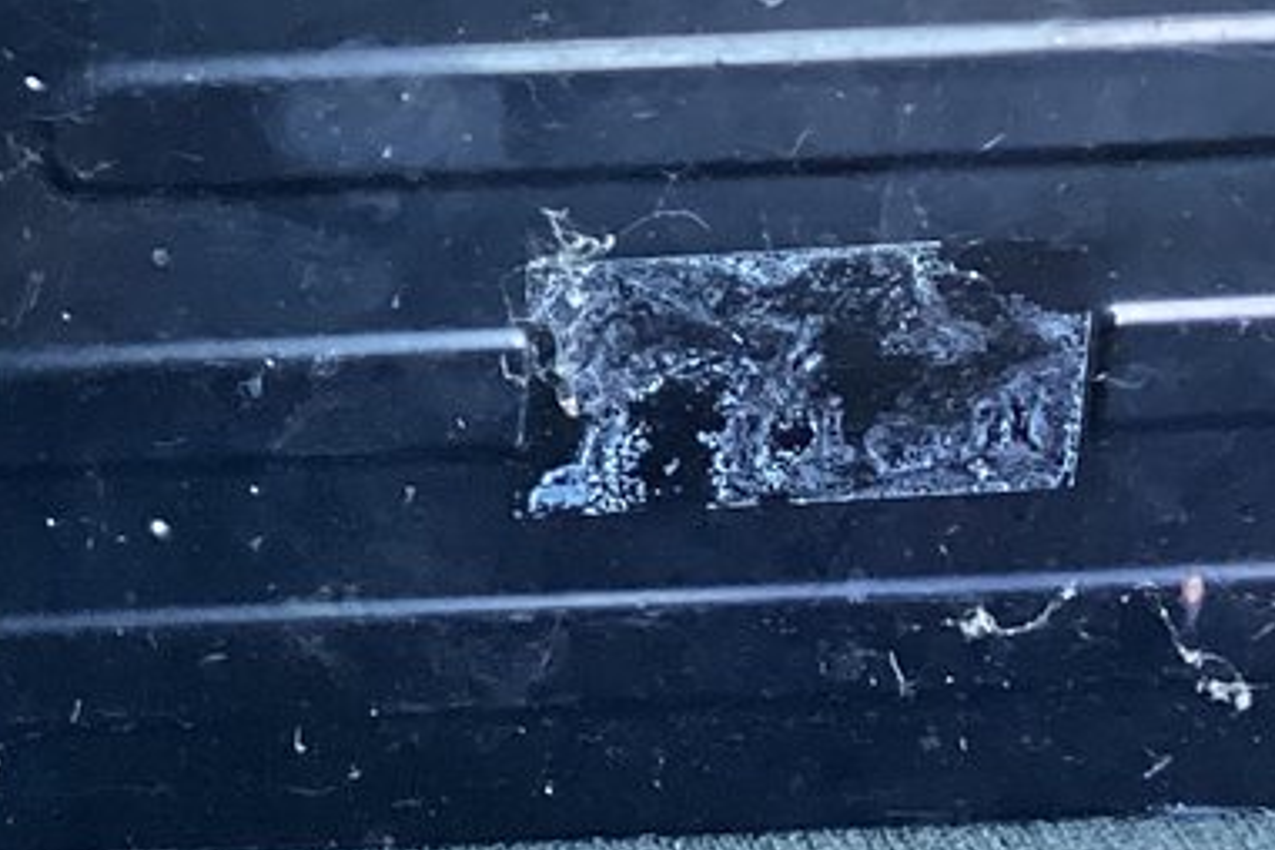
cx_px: -397
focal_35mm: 128
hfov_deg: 15.2
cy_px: -62
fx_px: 4533
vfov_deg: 10.6
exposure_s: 1/60
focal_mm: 3.3
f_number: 2.4
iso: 250
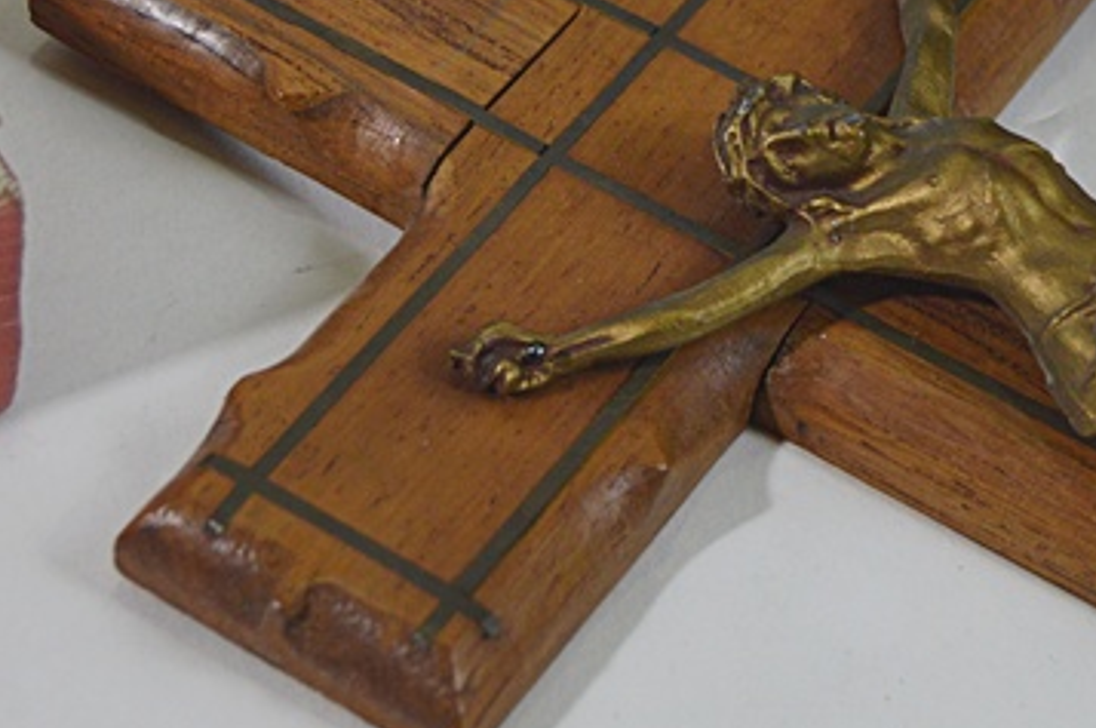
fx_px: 3965
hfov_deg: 15.7
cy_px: 2
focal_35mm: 130
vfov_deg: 10.4
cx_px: 746
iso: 560
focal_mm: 31
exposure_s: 1/60
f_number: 4.2
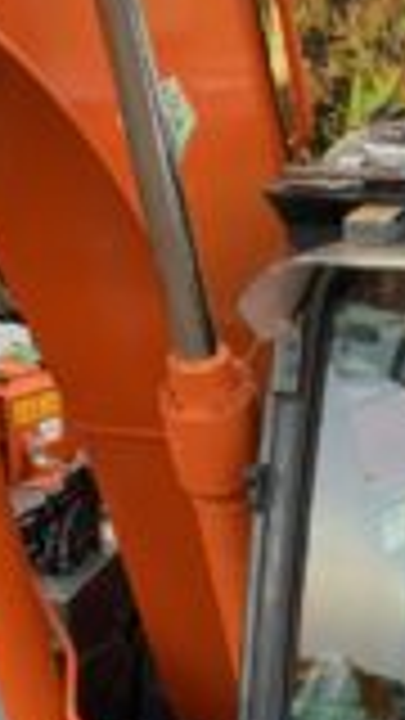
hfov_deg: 9.6
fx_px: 2406
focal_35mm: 126
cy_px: 824
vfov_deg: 16.4
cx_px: 400
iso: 50
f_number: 1.8
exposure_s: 1/122
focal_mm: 3
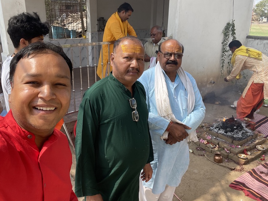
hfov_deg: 63.4
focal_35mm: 28
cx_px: 128
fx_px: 217
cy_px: 89
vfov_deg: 49.6
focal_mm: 2.71
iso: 25
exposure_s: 1/363
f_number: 2.2
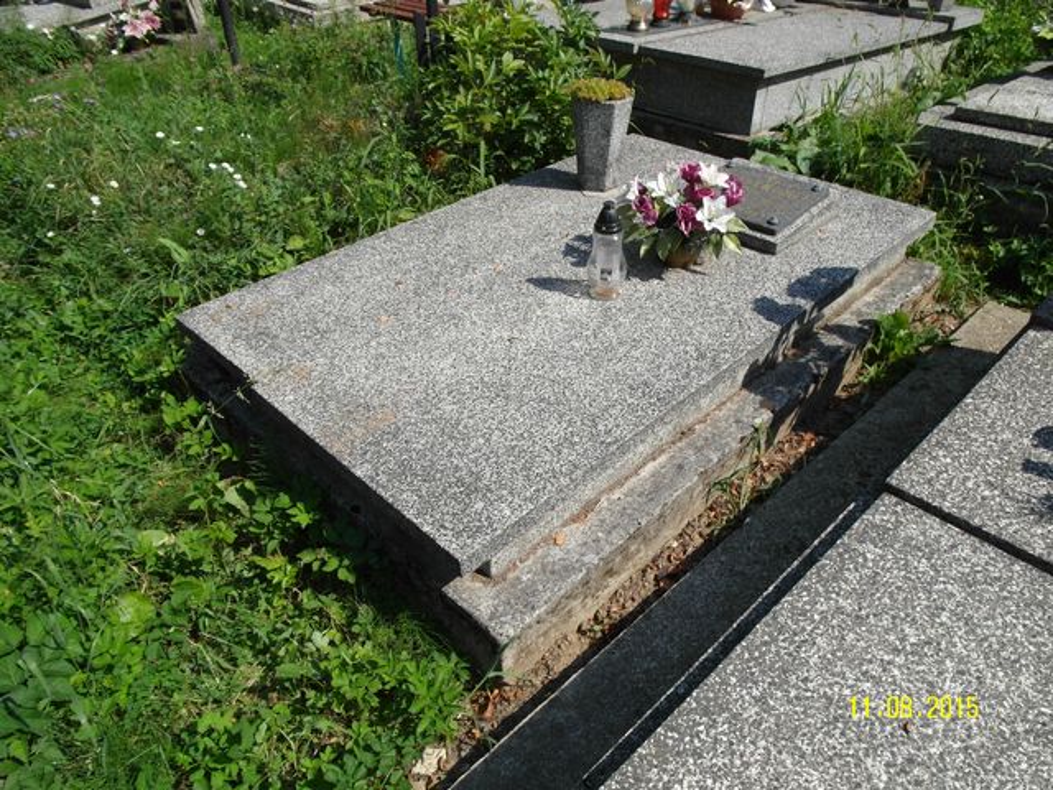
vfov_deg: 56.8
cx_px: 526
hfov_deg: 71.6
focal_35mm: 24
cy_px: 395
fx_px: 730
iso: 80
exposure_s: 1/500
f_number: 4.4
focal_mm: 5.2
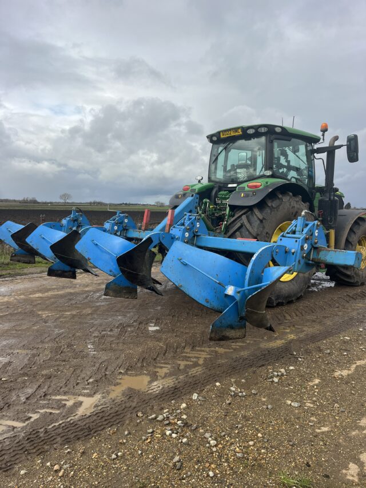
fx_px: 366
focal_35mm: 26
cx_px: 183
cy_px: 244
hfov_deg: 53.1
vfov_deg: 67.3
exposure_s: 1/2410
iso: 50
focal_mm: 5.1
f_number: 1.6
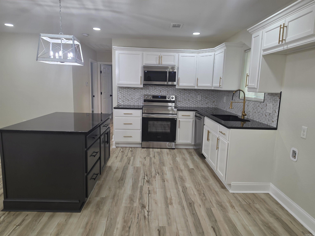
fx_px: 209
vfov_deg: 58.9
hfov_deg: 73.9
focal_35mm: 23
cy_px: 118
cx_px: 158
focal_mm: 6.5
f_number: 1.4
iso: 64
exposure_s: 1/120
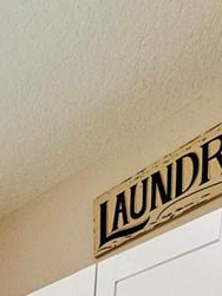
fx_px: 573
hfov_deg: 20.4
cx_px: -51
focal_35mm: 67
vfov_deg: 15.9
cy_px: 684
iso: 80
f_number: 2.2
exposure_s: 1/120
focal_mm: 2.22
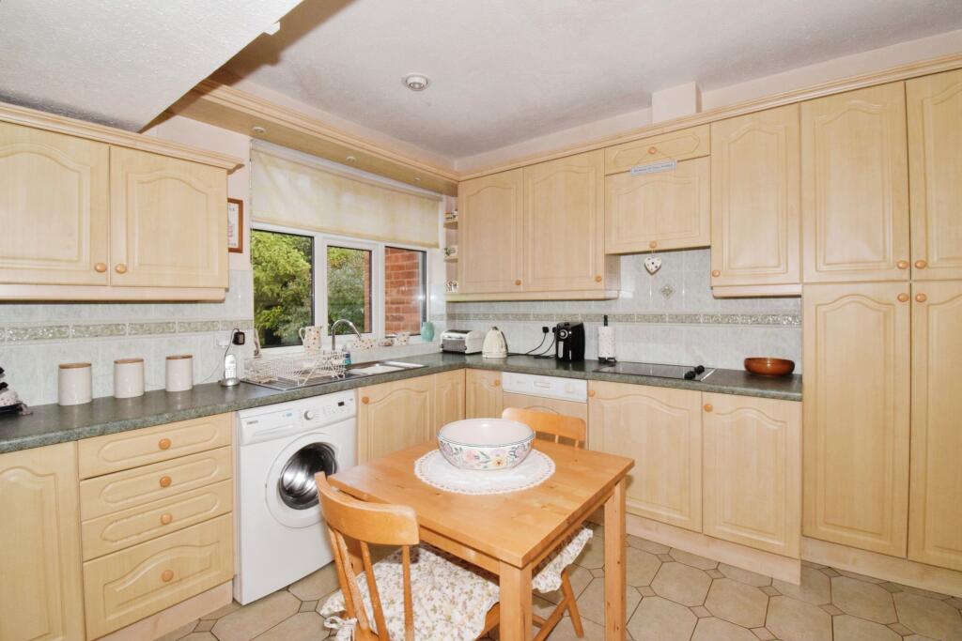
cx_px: 481
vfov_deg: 77.3
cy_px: 320
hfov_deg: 100.4
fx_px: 401
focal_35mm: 15
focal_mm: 10
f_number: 13
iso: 1000
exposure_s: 1/60
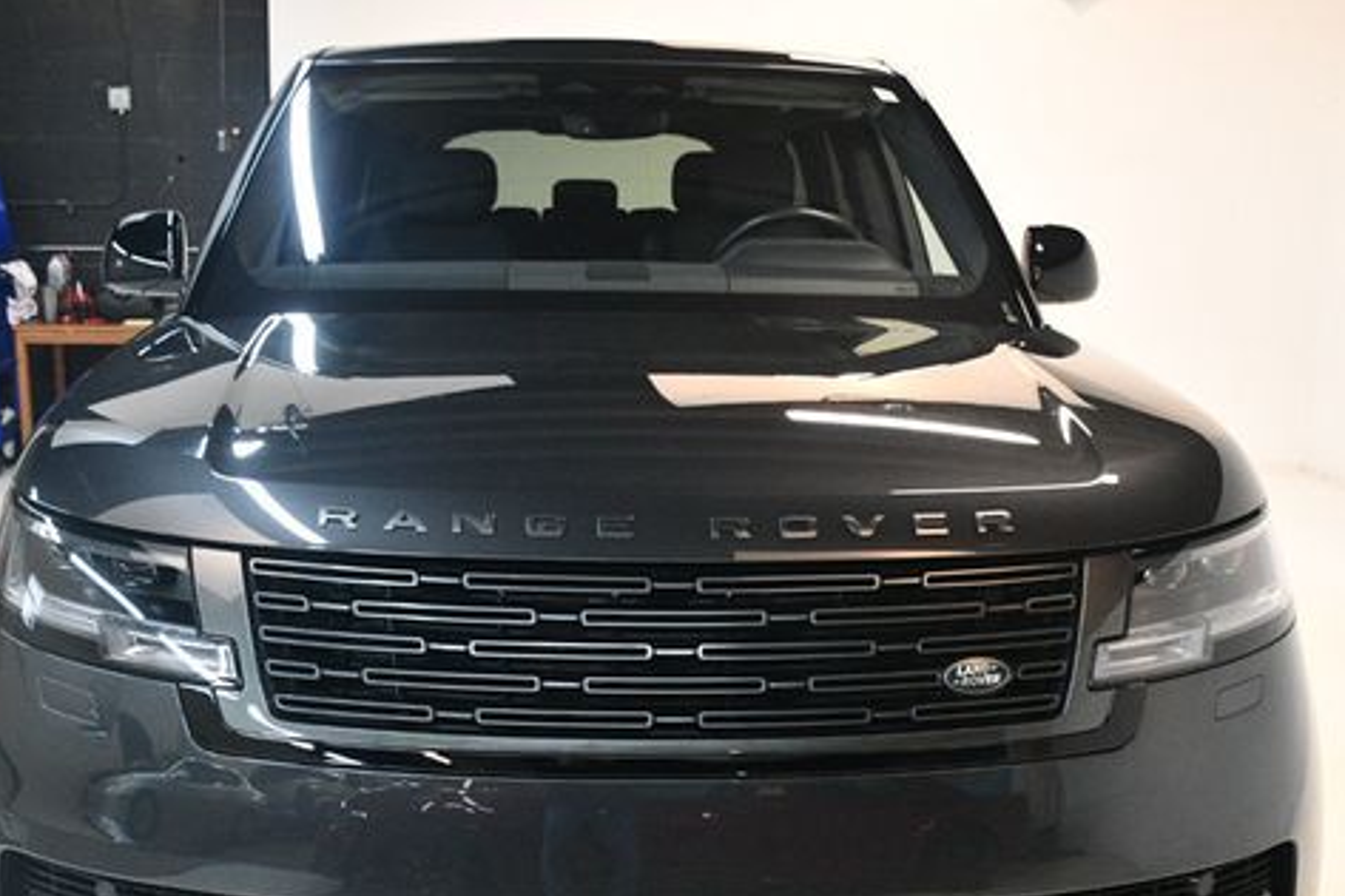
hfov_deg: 42.7
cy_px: 600
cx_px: 634
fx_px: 1718
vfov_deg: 29.0
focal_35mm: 46
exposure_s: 1/125
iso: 3200
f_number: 3.8
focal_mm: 23
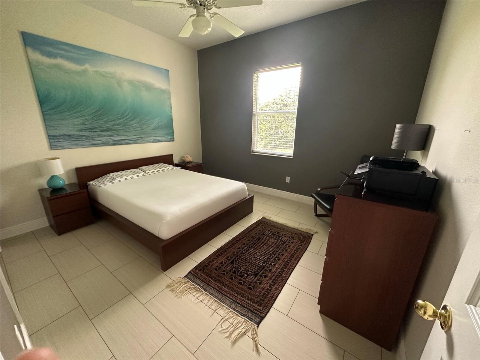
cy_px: 180
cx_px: 240
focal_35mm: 14
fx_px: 194
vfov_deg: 85.7
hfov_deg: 102.1
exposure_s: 1/60
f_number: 2.2
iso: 400
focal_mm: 2.22
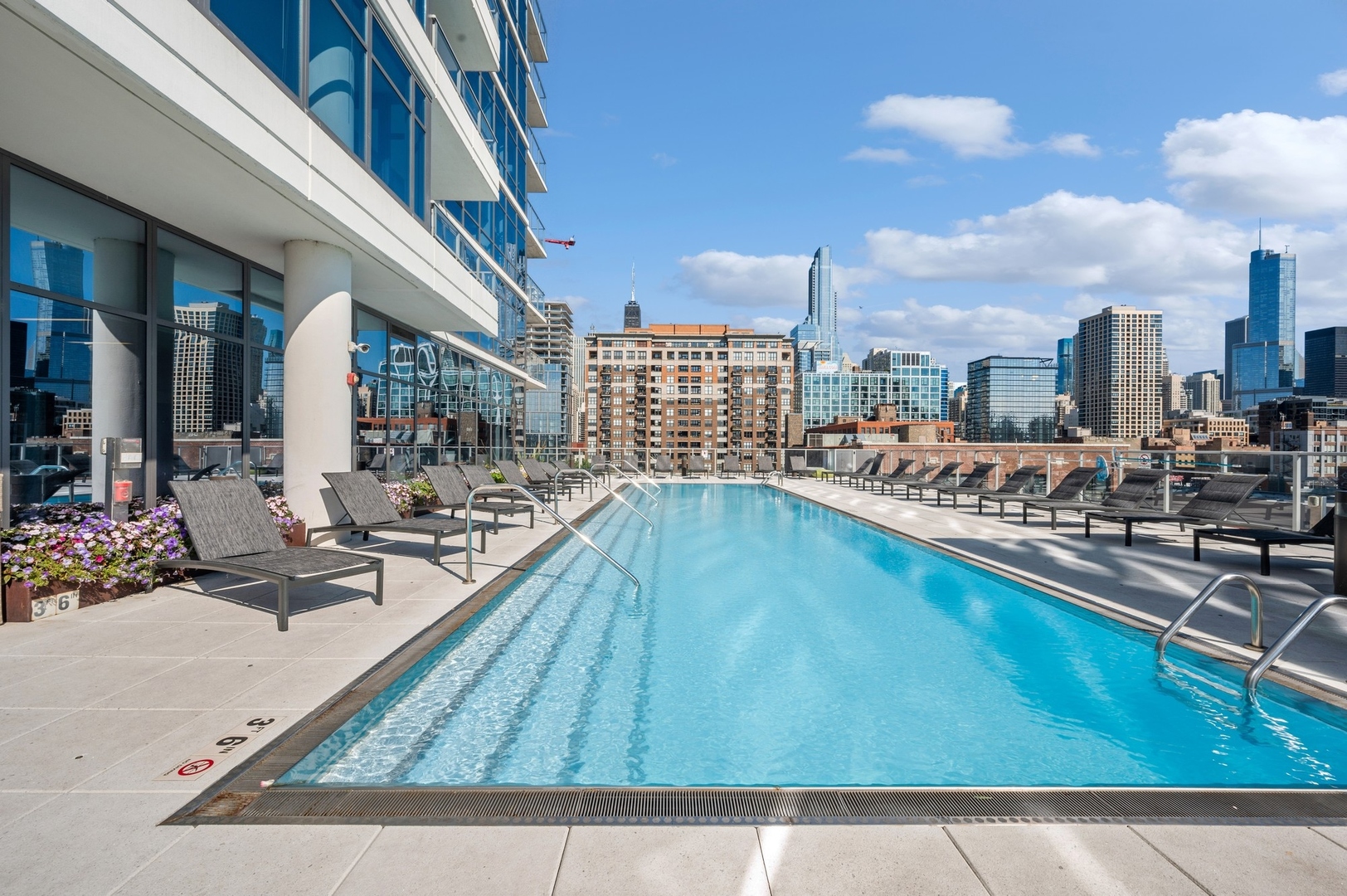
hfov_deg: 104.3
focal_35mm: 14
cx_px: 674
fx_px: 523
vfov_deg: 81.1
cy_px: 448
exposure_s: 1/125
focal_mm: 14
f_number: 13
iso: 100
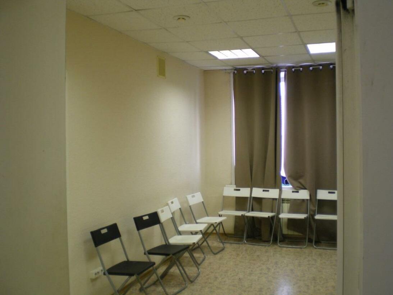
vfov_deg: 37.7
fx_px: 431
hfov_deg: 49.0
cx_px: 196
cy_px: 148
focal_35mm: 38
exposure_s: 1/30
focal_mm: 6.3
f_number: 3.1
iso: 200
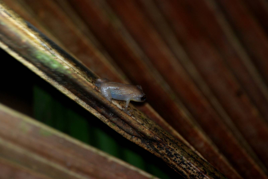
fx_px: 3354
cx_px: 134
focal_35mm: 450
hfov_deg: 4.6
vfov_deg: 3.1
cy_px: 90
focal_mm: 300
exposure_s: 1/60
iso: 400
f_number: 5.6
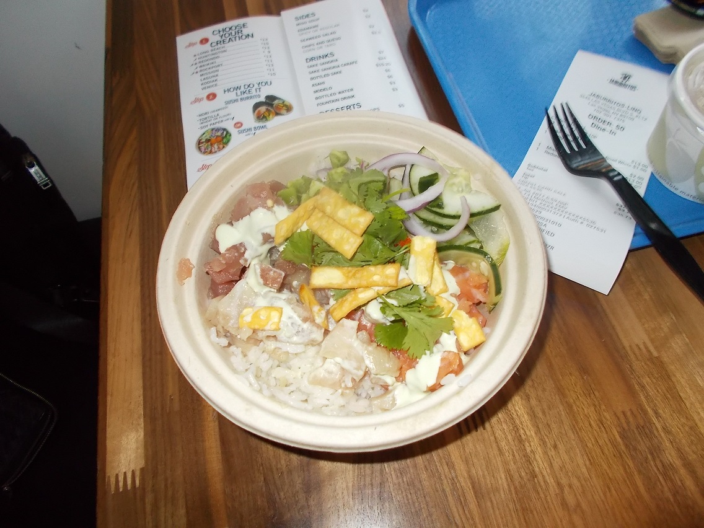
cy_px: 264
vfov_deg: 53.1
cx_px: 352
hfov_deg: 67.3
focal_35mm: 26
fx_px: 529
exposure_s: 1/25
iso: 200
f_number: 3.2
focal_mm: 4.6
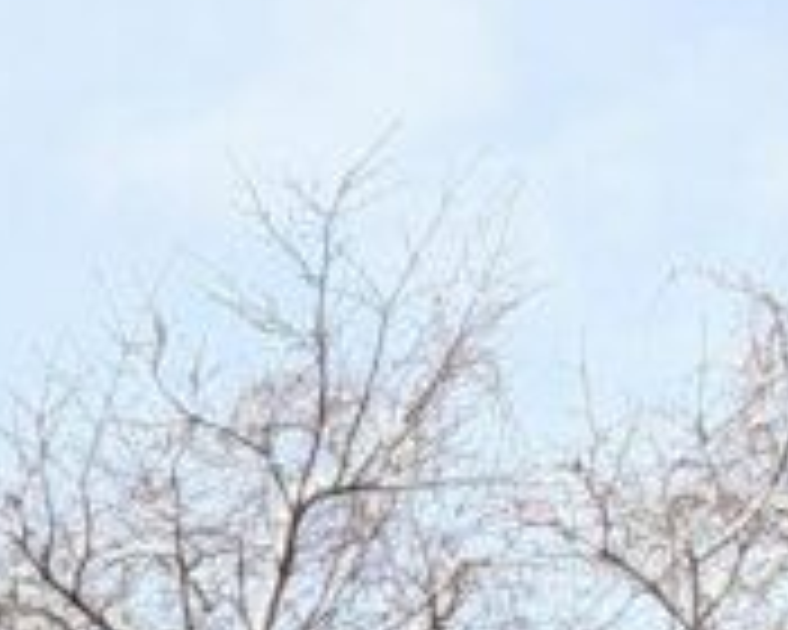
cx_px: -459
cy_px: 2016
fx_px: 3988
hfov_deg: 10.8
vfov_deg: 7.7
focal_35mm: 171
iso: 21
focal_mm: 6.9
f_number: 1.68
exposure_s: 1/766
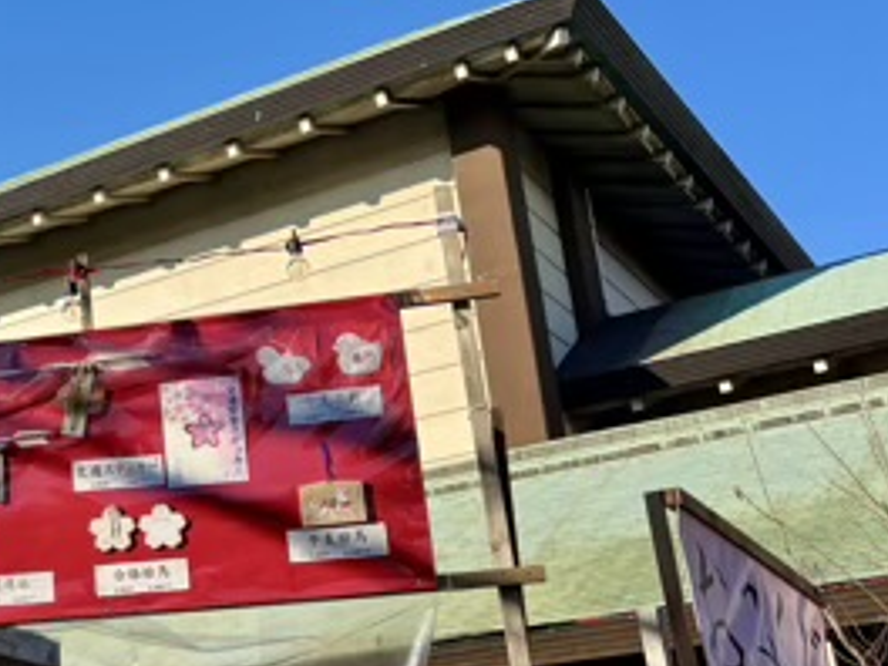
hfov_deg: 25.5
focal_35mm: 69
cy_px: 399
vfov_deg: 21.3
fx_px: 1770
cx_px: -161
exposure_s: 1/2242
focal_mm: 5.96
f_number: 1.6
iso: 50
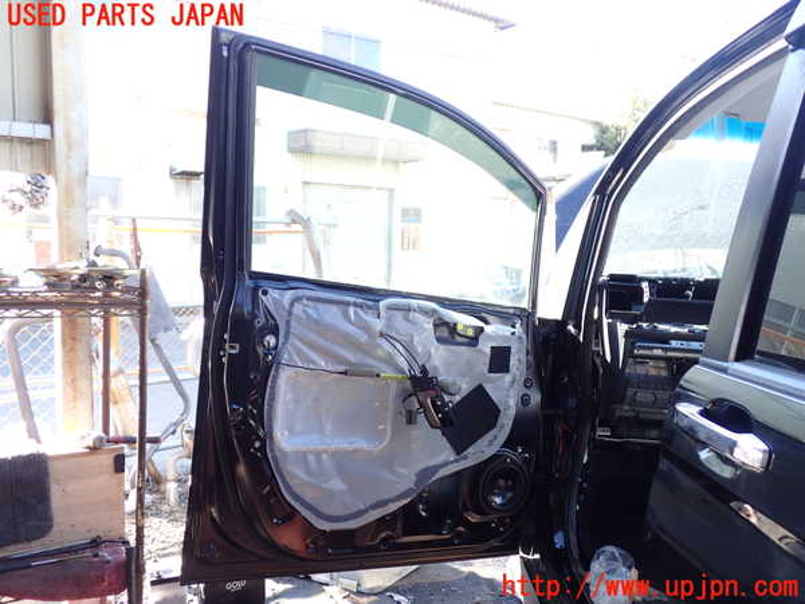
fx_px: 698
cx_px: 402
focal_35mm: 30
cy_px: 302
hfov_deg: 60.0
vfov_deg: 46.8
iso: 100
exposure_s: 1/80
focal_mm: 5.4
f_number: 2.3
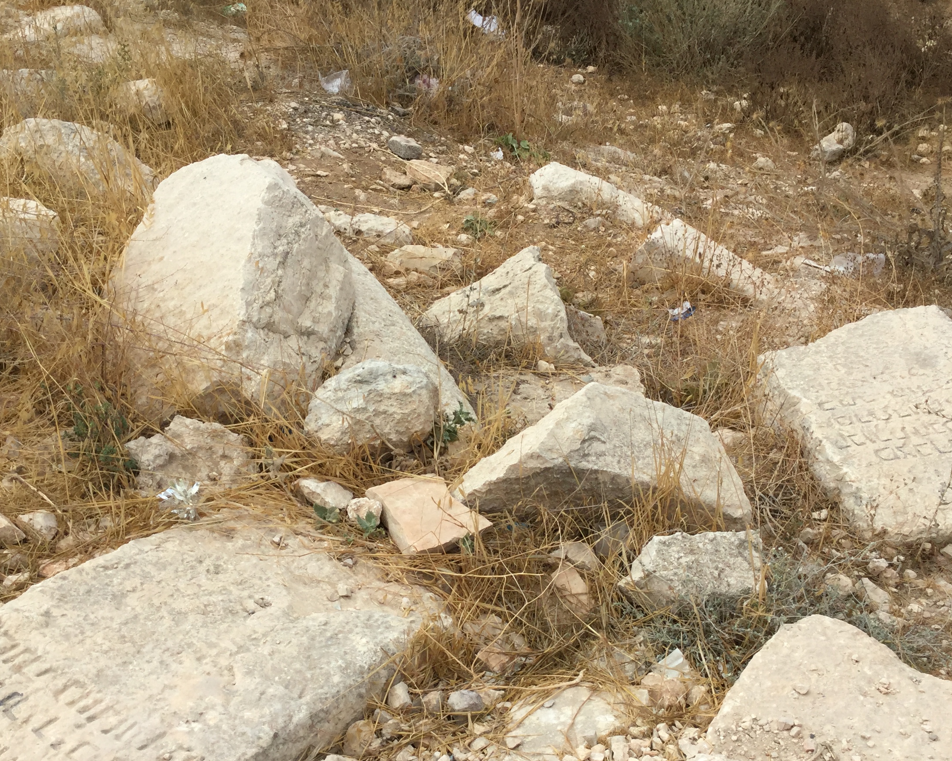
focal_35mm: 45
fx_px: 1268
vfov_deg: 33.2
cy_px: 493
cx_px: 469
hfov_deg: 41.2
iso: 25
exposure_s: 1/876
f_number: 2.4
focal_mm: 3.3
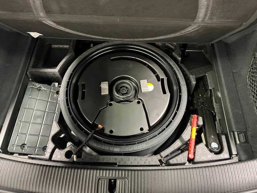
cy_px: 96
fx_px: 193
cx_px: 128
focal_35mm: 26
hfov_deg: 67.3
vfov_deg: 53.1
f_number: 1.5
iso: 640
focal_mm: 5.7
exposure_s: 1/40
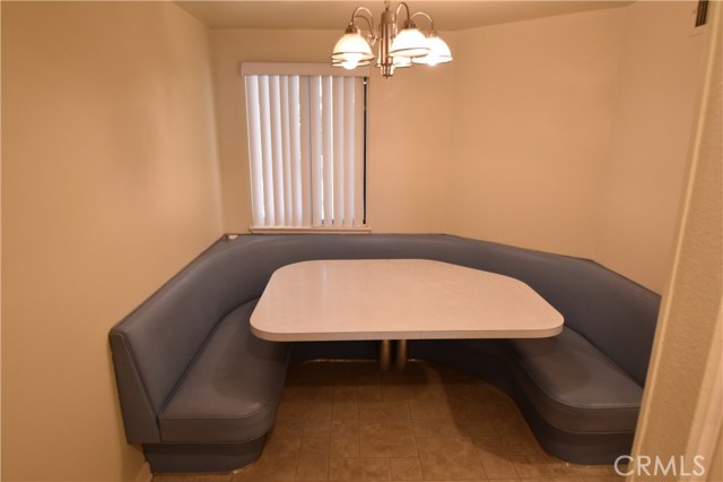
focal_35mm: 21
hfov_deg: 81.2
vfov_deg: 59.4
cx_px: 362
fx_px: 422
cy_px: 241
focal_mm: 14
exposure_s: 1/60
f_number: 4
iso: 400
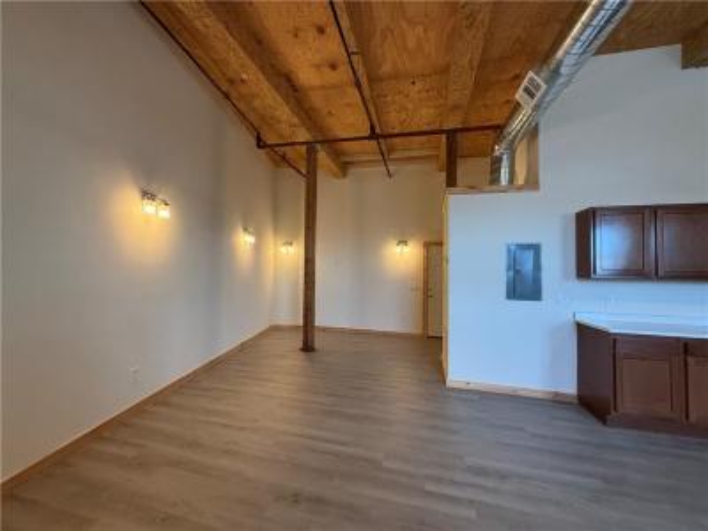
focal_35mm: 14
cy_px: 266
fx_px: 286
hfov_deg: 102.1
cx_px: 354
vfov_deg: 85.7
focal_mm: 2.22
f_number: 2.2
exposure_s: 1/120
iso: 250
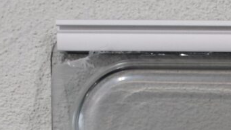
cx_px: 501
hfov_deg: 6.5
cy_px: 489
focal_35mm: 319
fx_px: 1954
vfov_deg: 3.6
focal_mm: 27
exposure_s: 1/125
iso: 280
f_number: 5.6
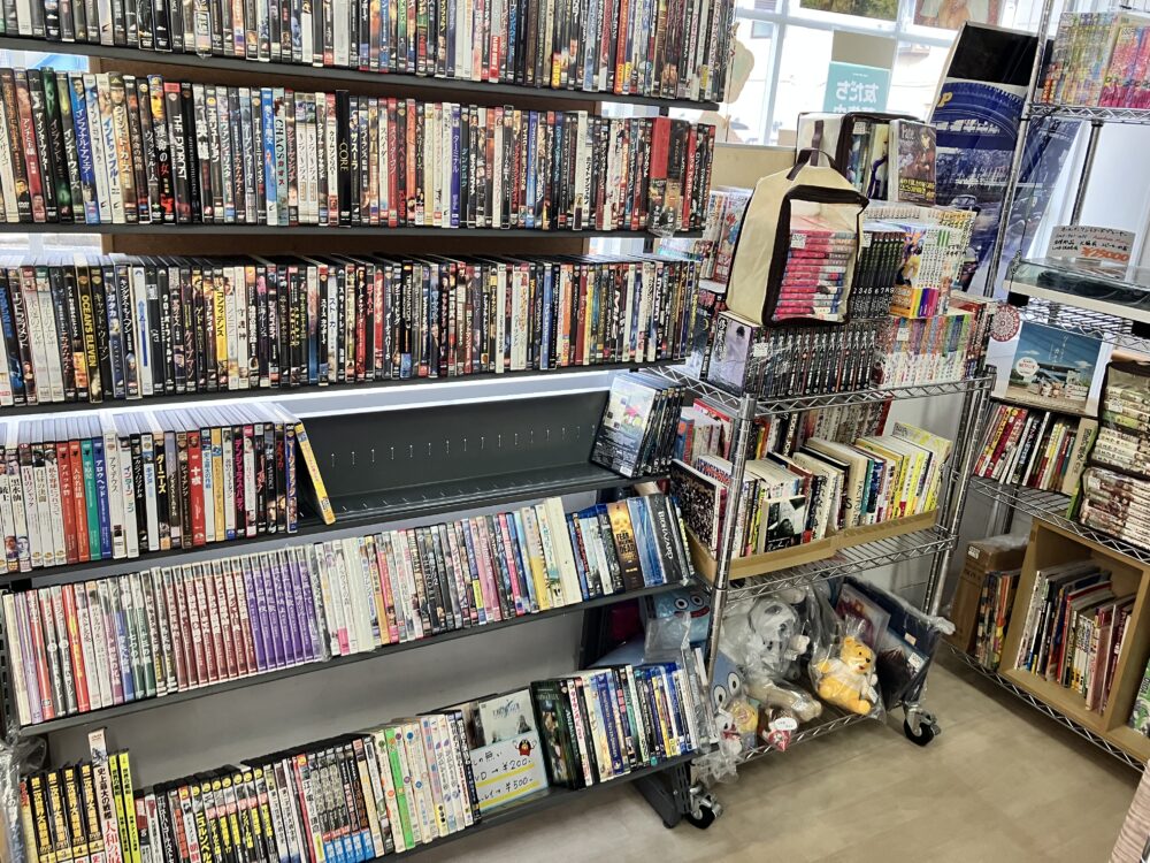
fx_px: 930
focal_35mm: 28
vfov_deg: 49.7
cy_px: 432
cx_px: 575
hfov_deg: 63.4
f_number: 1.8
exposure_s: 1/50
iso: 80
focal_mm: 3.99
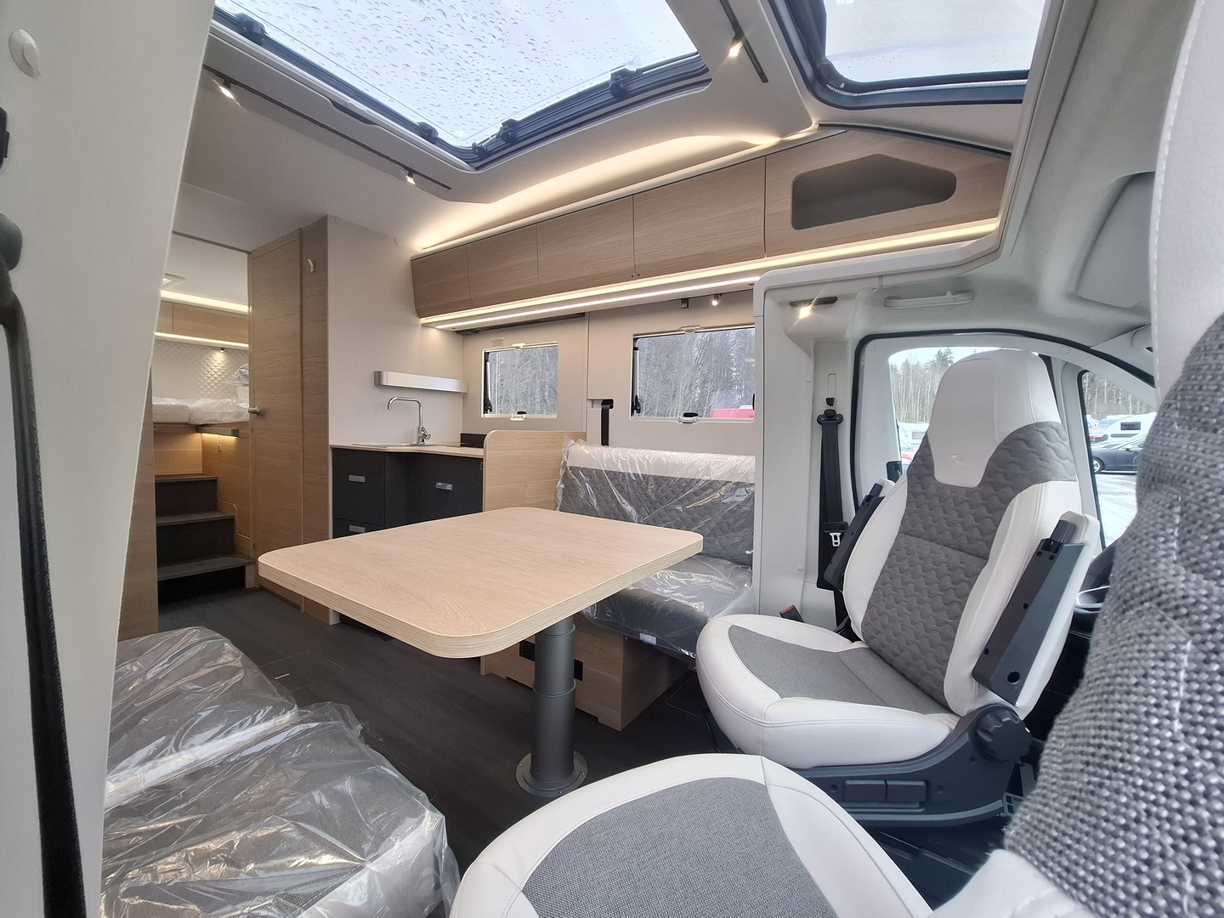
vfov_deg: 89.9
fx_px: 460
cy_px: 459
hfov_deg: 106.2
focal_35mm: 13
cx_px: 612
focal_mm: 1.74
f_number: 2.2
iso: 50
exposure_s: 1/50
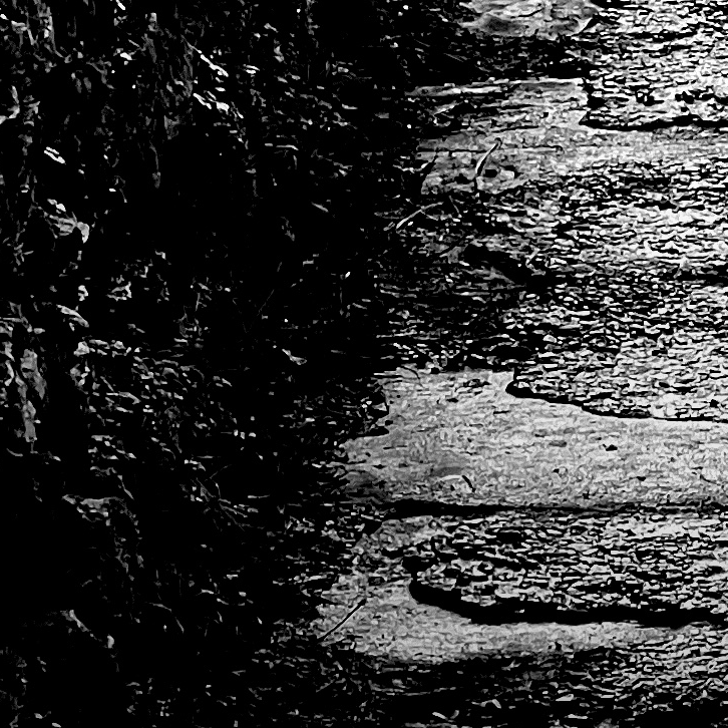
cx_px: 893
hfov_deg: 4.6
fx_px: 8994
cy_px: -1244
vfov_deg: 4.5
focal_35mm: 378
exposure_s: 1/447
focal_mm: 9
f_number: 2.8
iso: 32
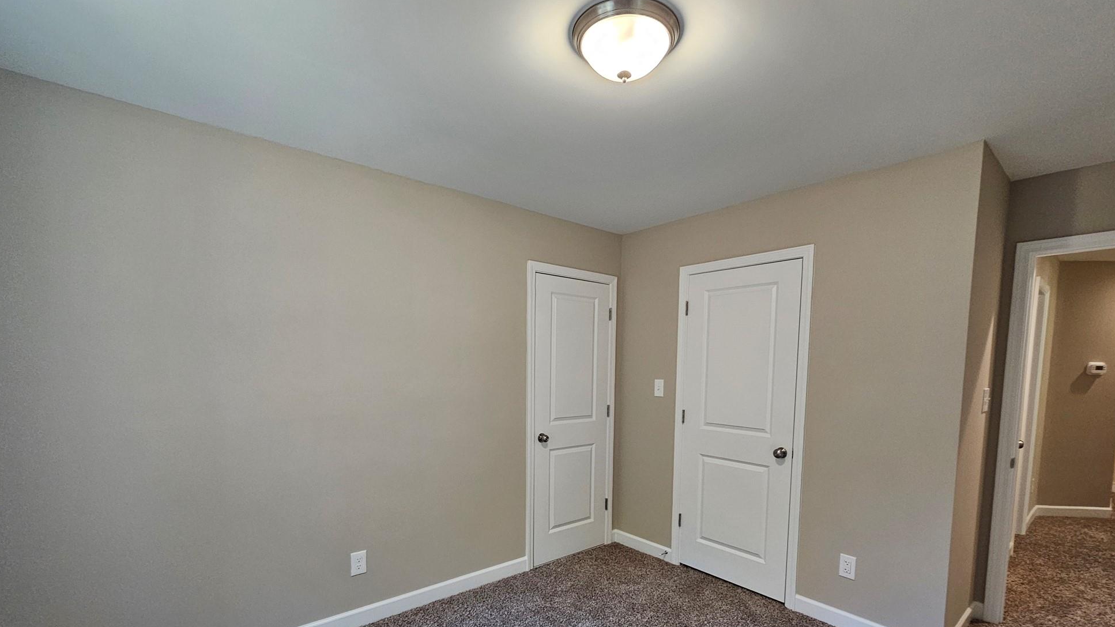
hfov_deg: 103.0
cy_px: 402
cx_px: 567
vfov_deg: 69.1
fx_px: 443
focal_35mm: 15
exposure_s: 1/60
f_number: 2.2
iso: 250
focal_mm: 2.2
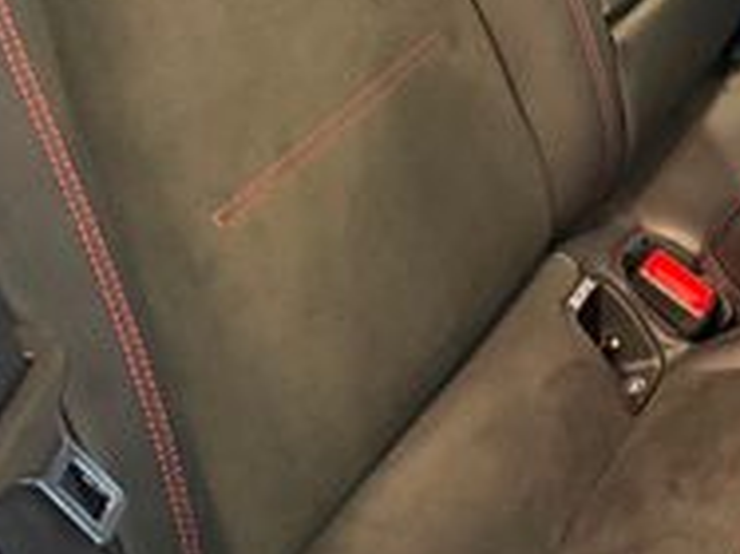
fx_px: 1752
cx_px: 787
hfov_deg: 22.7
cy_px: -281
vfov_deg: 16.4
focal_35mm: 82
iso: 640
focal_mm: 6.76
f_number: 1.78
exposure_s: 1/60
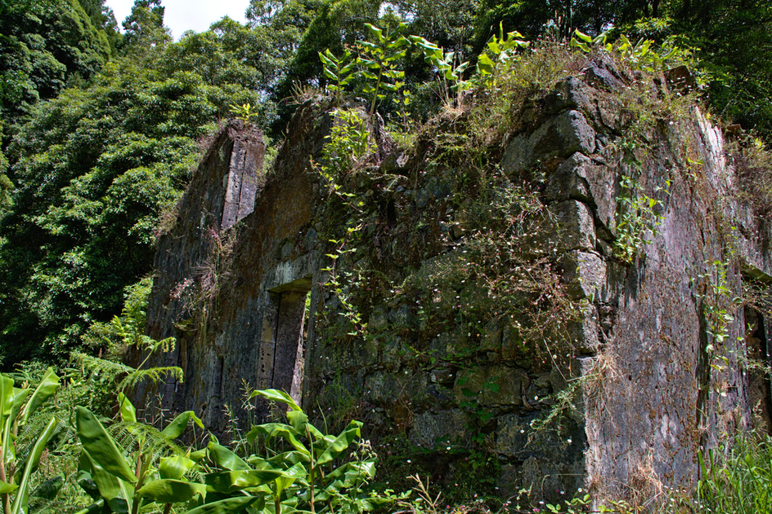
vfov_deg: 47.9
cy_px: 257
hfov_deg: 67.4
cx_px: 386
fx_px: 579
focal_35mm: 27
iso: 400
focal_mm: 18
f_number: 10
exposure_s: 1/250
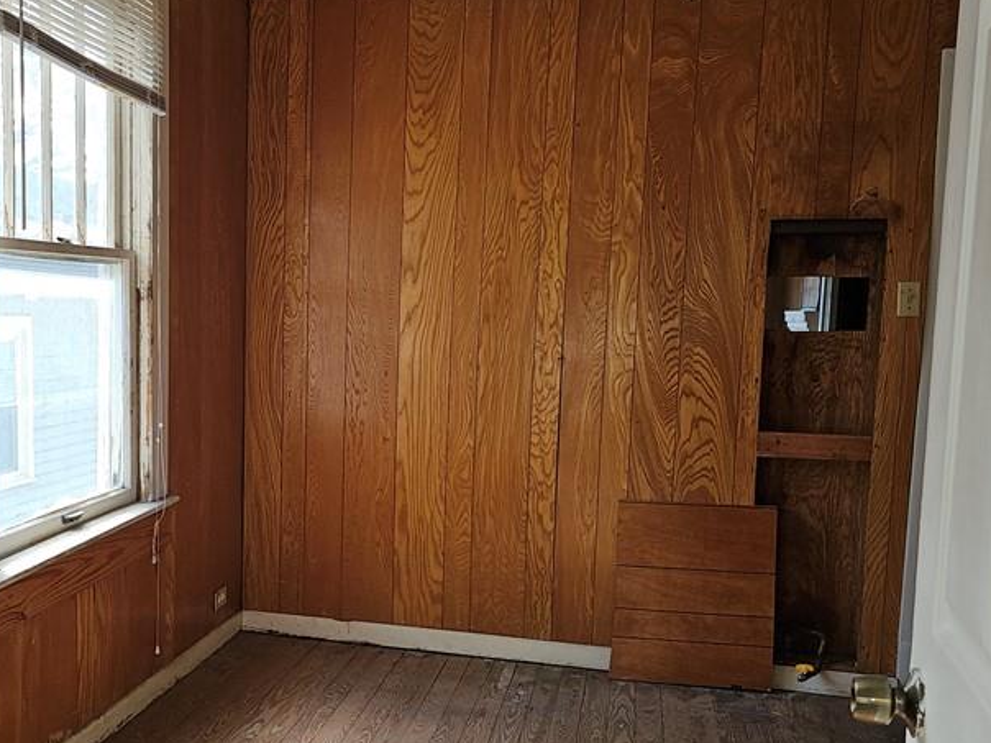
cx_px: 376
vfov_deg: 36.7
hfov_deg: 47.5
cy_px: 436
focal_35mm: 39
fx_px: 1117
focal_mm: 6.3
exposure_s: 1/60
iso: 25
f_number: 1.7
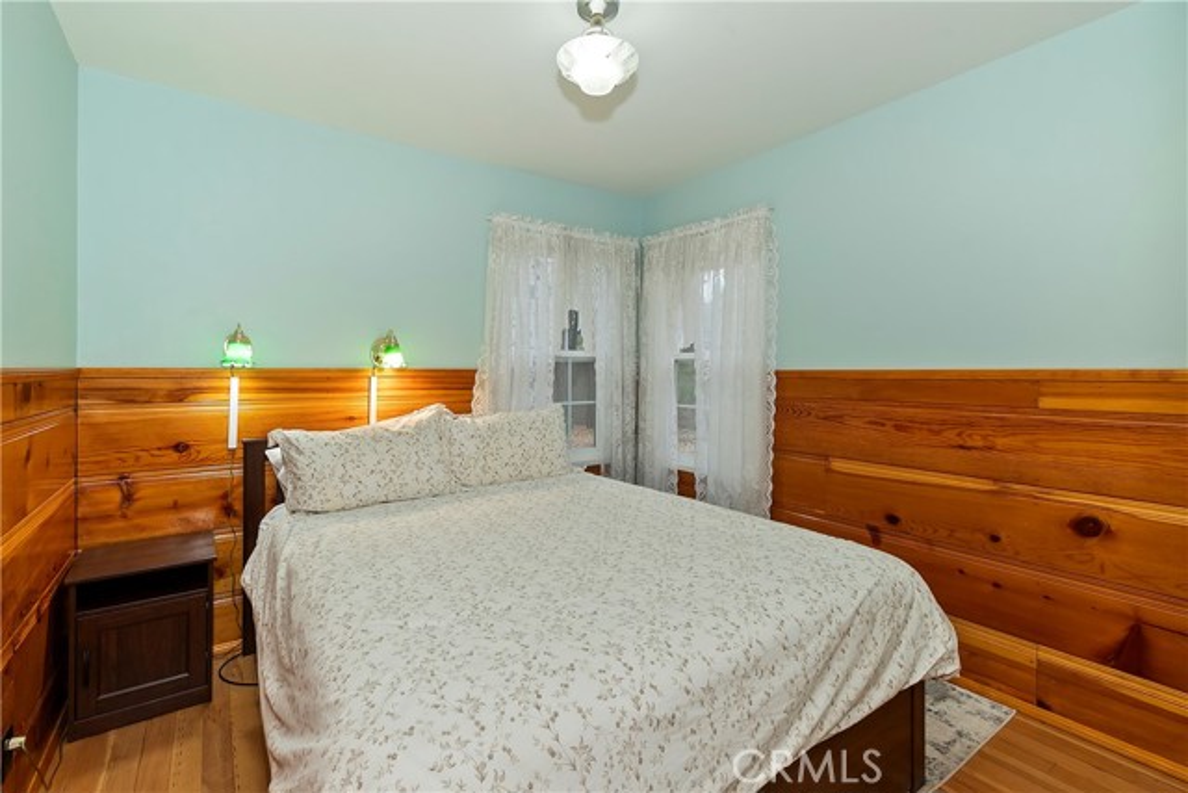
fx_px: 495
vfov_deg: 77.4
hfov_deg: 100.4
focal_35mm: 15
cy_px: 396
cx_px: 594
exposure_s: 1/30
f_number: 8
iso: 400
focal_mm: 10
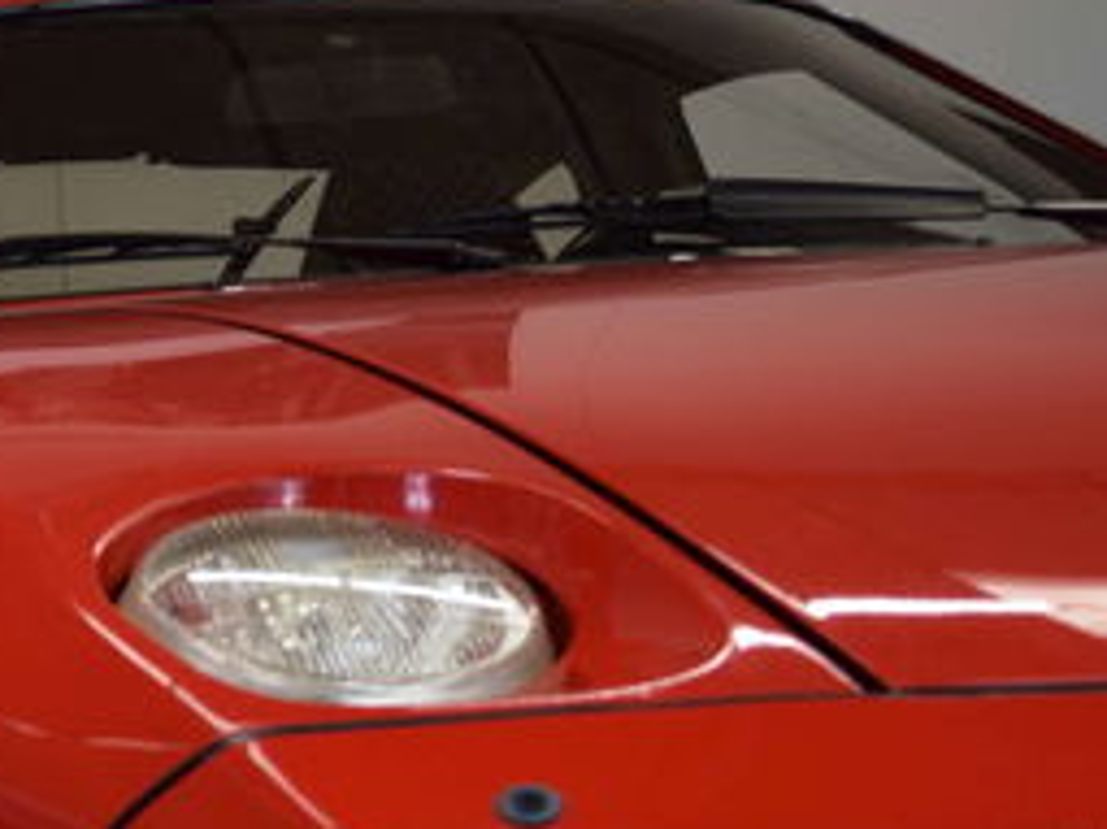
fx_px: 3612
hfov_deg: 16.1
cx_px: -482
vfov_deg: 13.1
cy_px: 360
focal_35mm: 113
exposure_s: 1/80
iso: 400
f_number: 4
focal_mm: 26
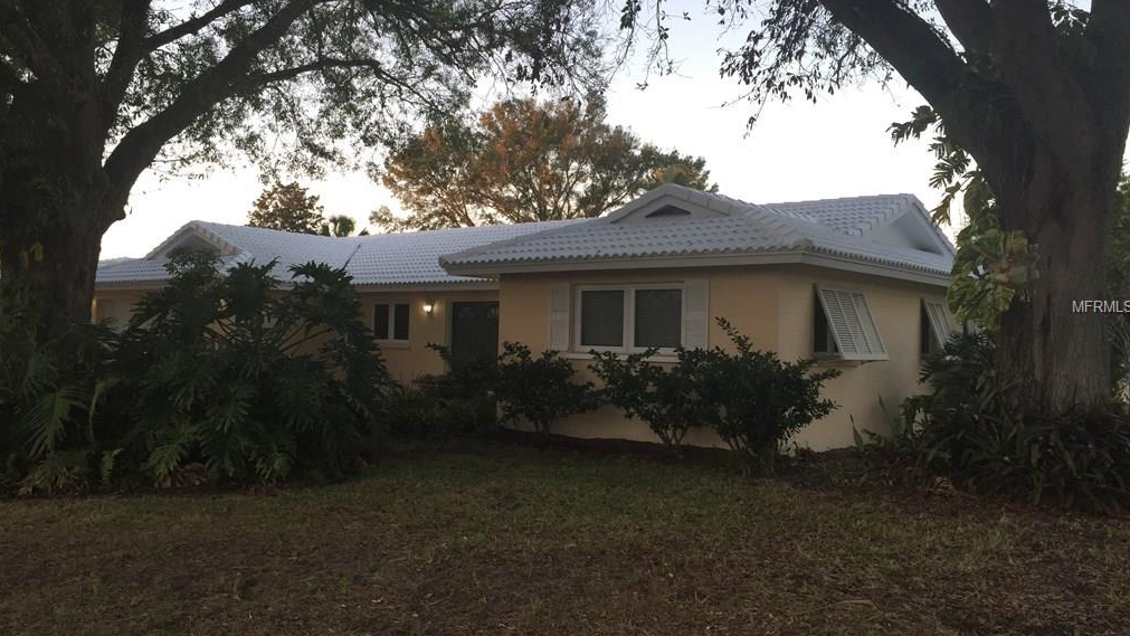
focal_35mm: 32
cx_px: 568
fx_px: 959
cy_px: 307
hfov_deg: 61.0
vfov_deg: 36.7
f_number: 2.2
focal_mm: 4.15
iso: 50
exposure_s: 1/120
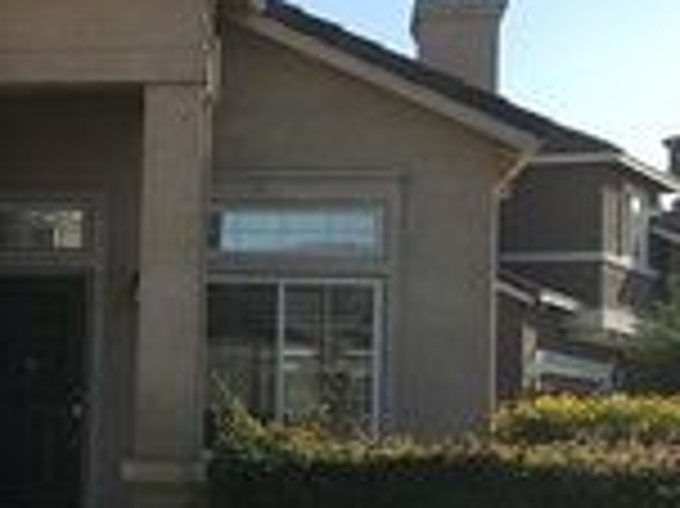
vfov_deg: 15.4
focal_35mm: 96
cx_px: -356
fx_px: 1884
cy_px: 317
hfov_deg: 18.1
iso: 25
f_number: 2.2
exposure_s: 1/1099
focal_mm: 4.15
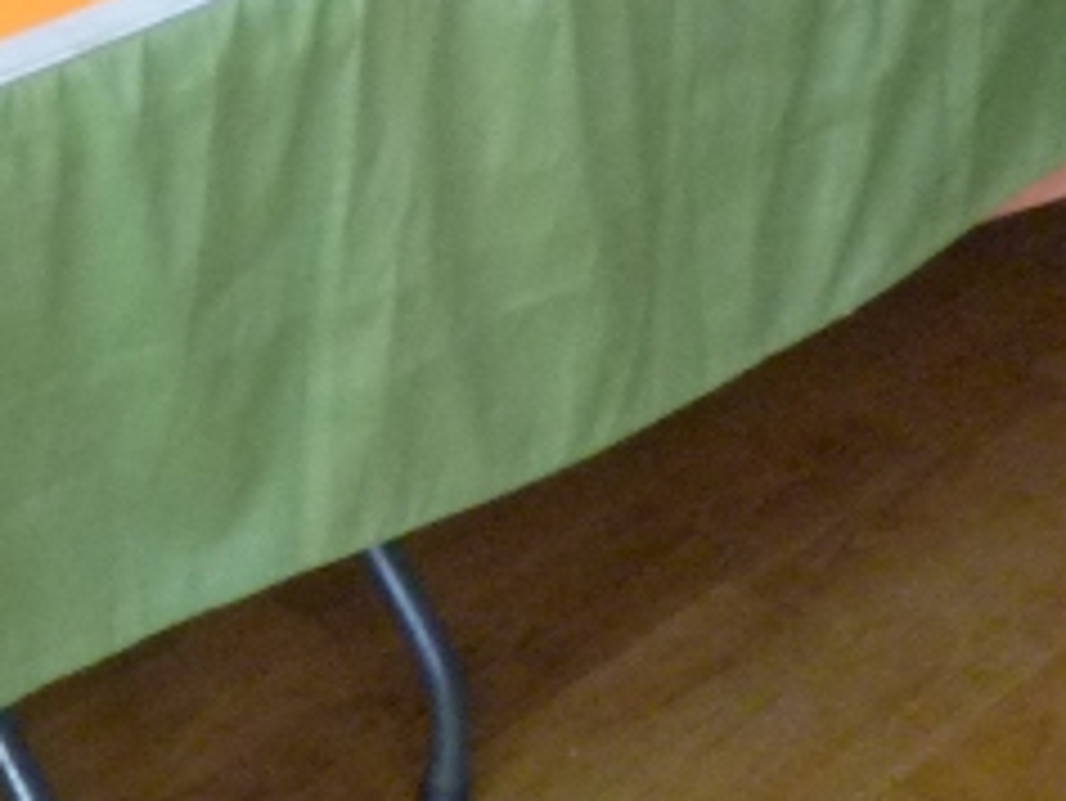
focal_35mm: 108
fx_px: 3328
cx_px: -792
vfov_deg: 12.7
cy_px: -531
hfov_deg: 15.8
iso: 400
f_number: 2.8
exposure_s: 1/30
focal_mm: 4.4
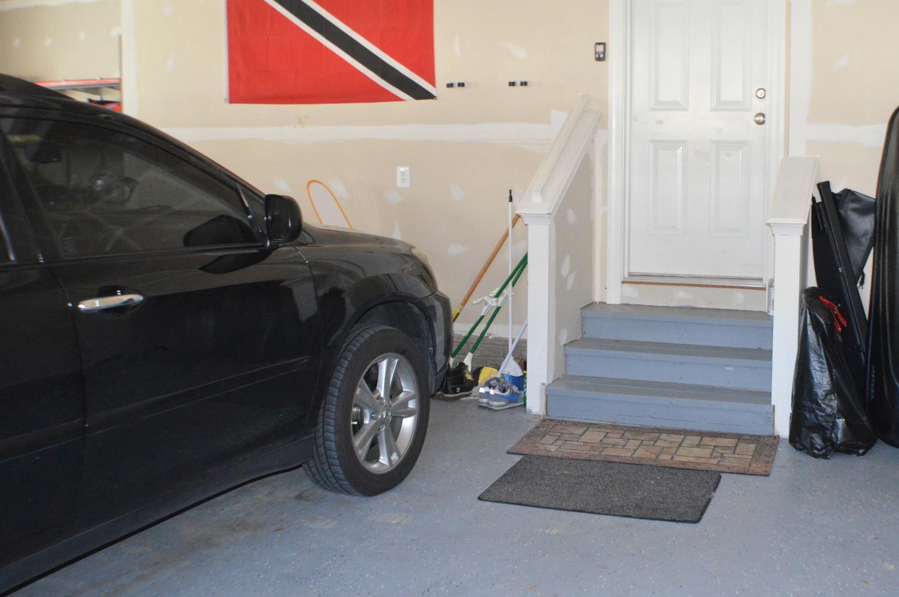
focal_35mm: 53
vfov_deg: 25.4
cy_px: 259
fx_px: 1322
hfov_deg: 37.2
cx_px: 583
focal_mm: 26
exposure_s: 1/60
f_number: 4.2
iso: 2500
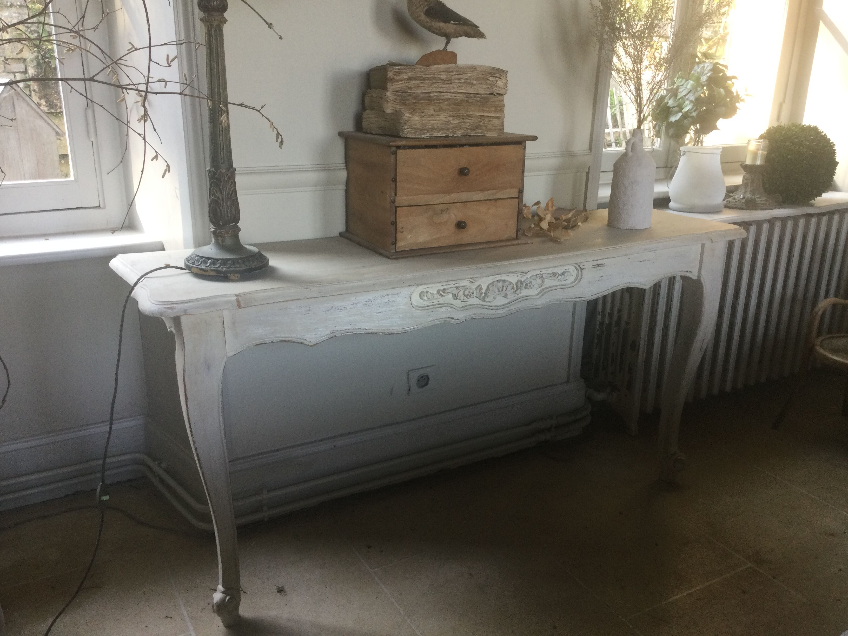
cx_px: 424
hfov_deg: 58.4
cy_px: 318
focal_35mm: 31
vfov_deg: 45.4
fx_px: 759
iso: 64
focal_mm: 3.3
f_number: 2.4
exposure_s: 1/33
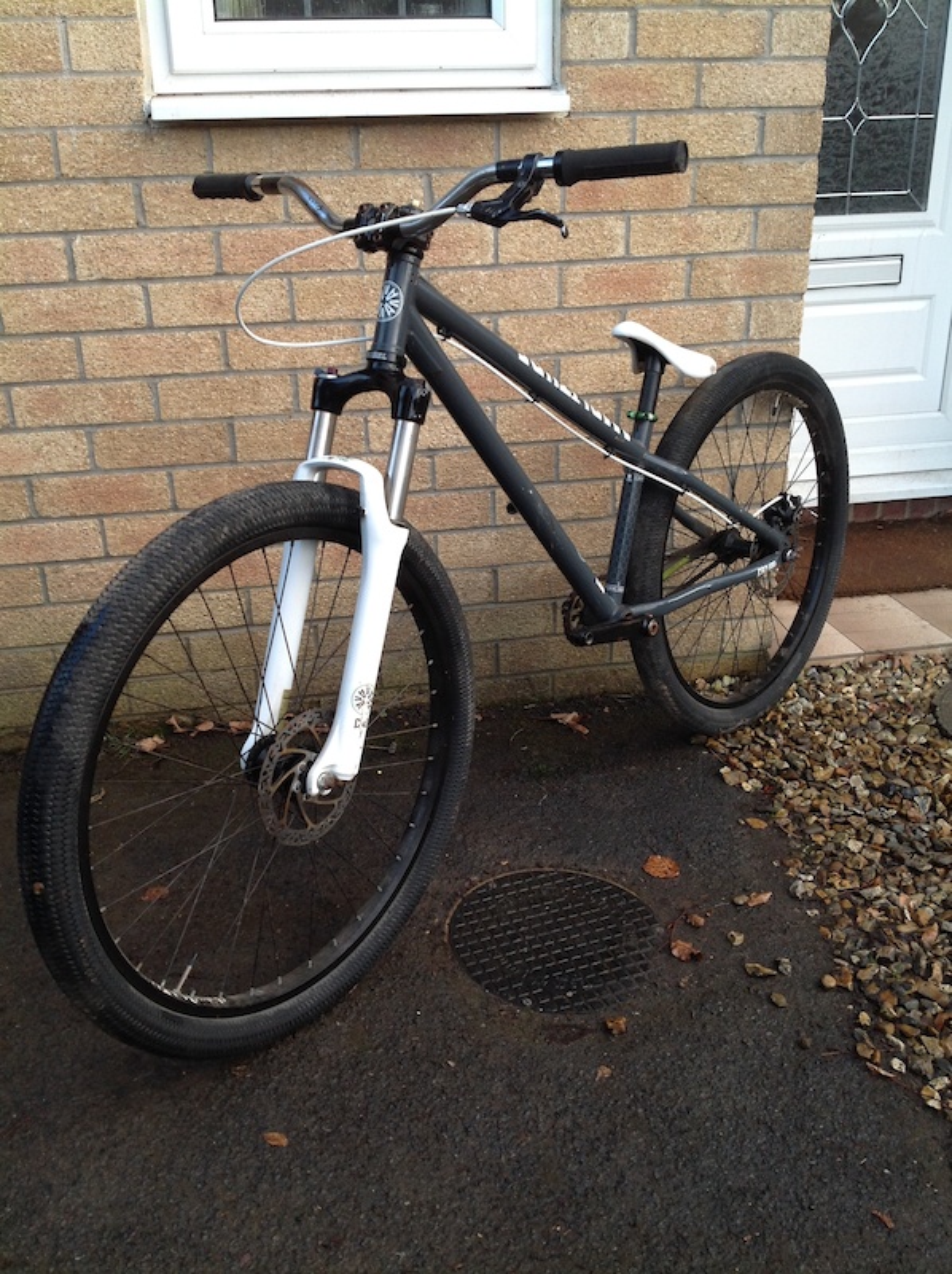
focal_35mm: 35
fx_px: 1286
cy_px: 637
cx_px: 476
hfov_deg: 40.6
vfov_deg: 52.7
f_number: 2.4
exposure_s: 1/60
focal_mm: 4.28
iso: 64
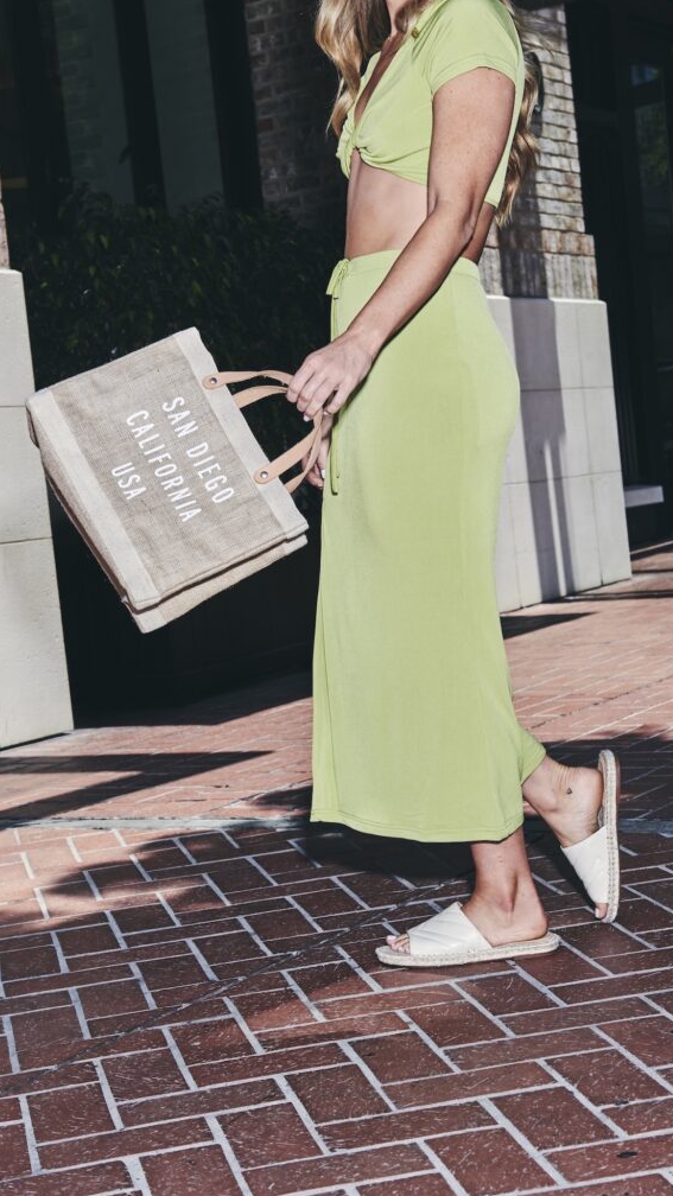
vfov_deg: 31.9
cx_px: 332
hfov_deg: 18.3
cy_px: 602
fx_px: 2094
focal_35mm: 66
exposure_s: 1/1000
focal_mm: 62
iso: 640
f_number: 10
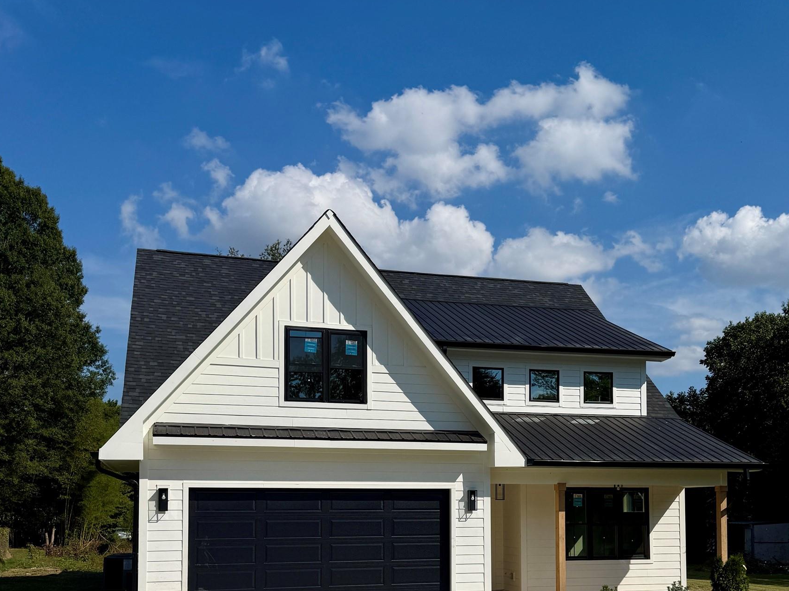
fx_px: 661
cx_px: 449
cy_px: 337
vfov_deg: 48.1
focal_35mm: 29
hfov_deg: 61.4
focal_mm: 6.76
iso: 80
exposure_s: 1/10309
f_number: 1.78
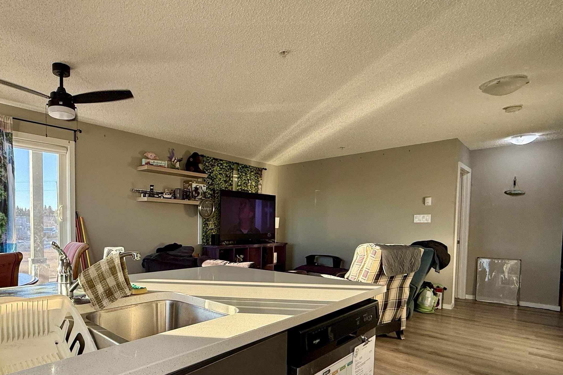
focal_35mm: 21
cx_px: 205
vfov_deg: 58.5
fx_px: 328
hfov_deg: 79.4
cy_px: 242
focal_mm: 2.22
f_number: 2.2
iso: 80
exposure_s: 1/99
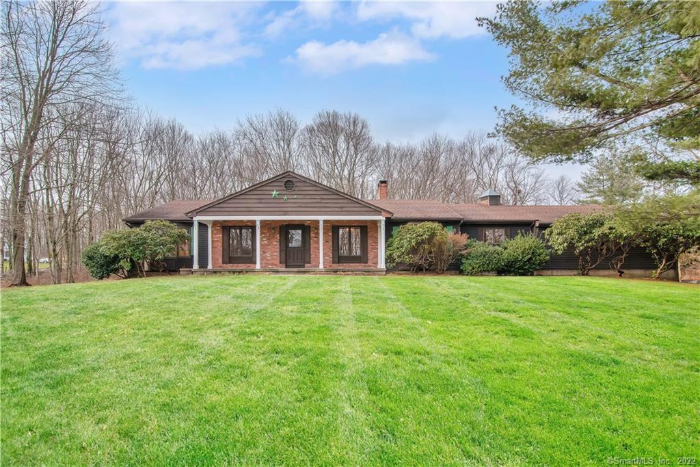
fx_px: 311
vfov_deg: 73.8
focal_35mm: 16
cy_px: 234
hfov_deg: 96.7
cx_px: 350
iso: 200
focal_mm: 16
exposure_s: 1/320
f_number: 9
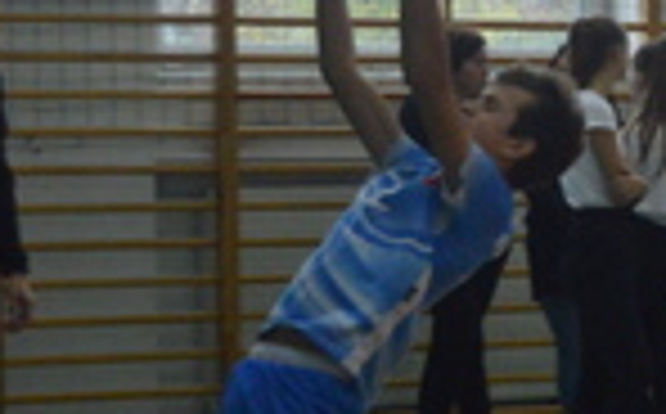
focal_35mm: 188
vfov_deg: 7.0
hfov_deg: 10.5
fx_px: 3407
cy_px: 281
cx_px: 1192
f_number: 4.5
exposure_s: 1/500
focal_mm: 30
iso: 2000
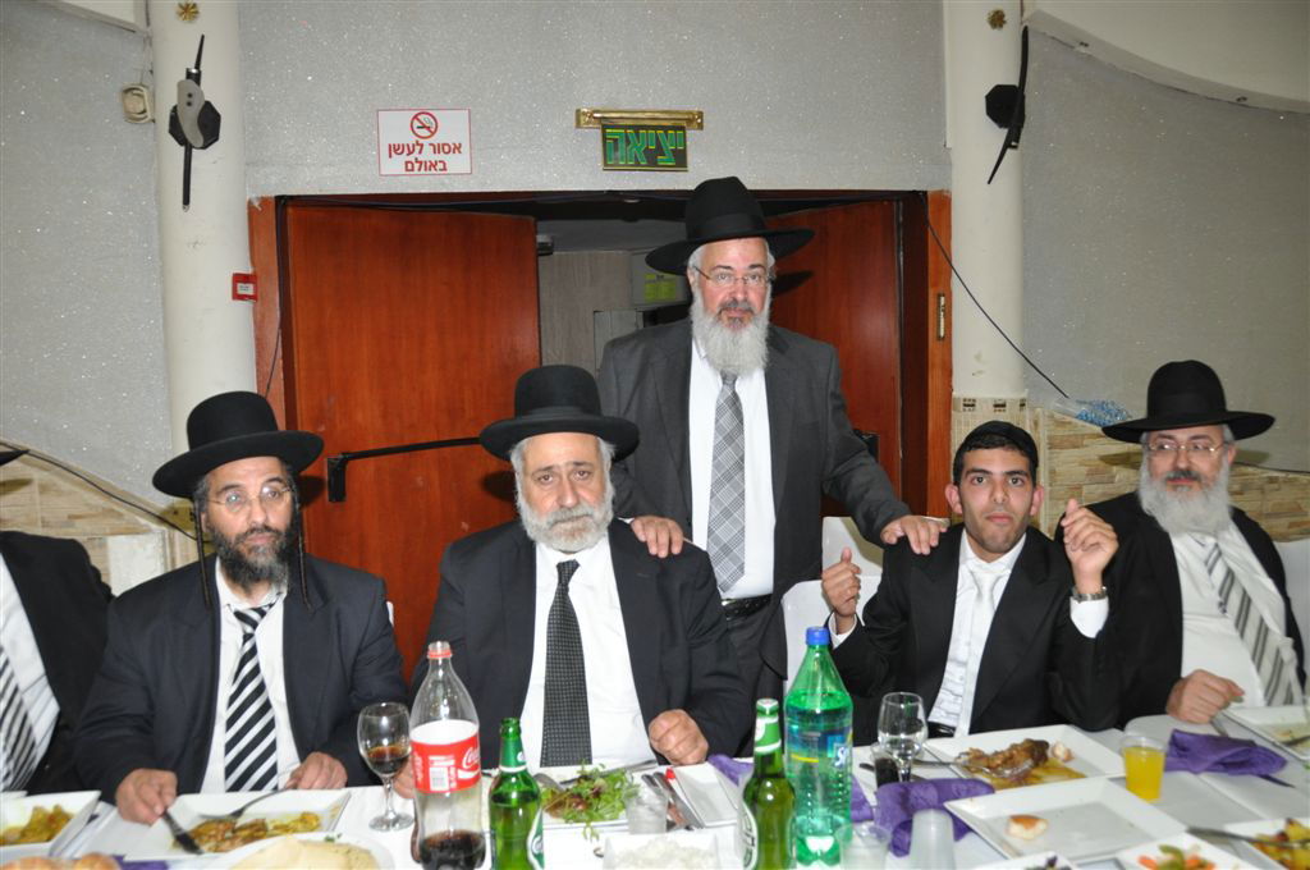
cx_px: 655
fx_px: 1090
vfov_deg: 43.5
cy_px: 435
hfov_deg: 62.0
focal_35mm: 30
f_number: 5.6
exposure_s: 1/60
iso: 800
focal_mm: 20
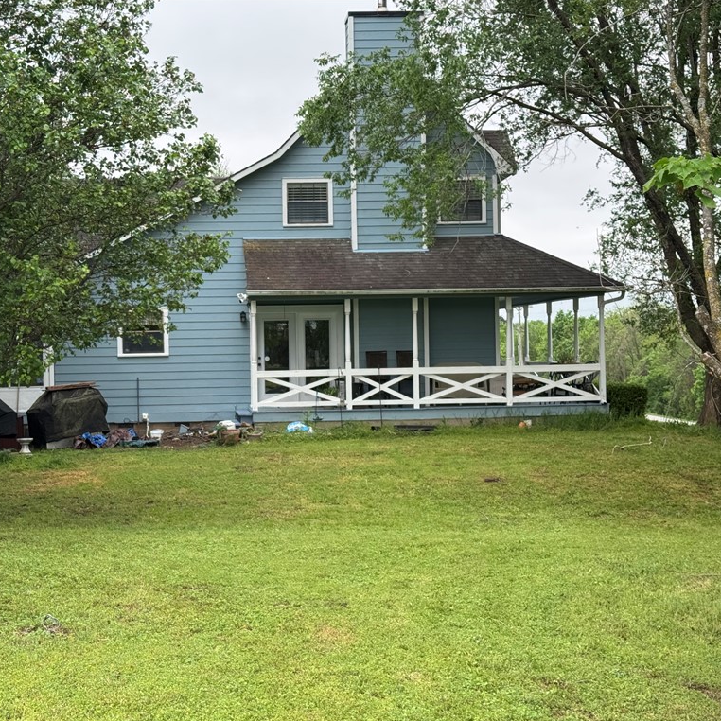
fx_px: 1343
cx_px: 289
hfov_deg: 30.0
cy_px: 360
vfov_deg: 30.0
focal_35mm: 57
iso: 64
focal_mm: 6.76
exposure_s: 1/563
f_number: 1.78
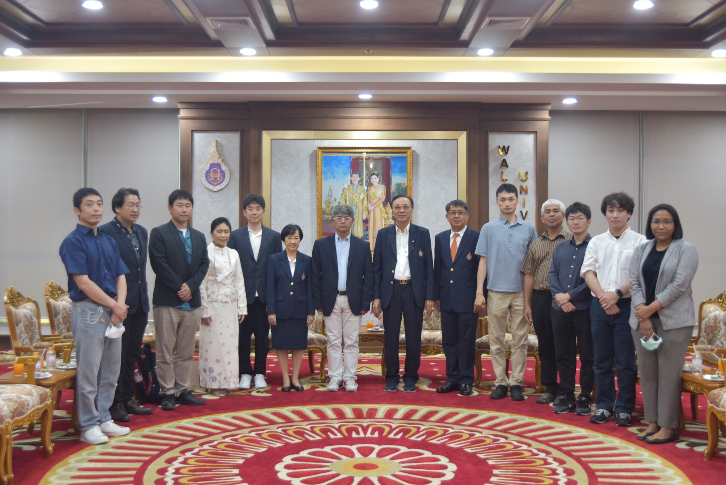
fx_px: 807
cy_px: 242
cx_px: 363
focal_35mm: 40
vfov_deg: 33.4
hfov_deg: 48.4
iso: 640
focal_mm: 40
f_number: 4
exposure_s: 1/60
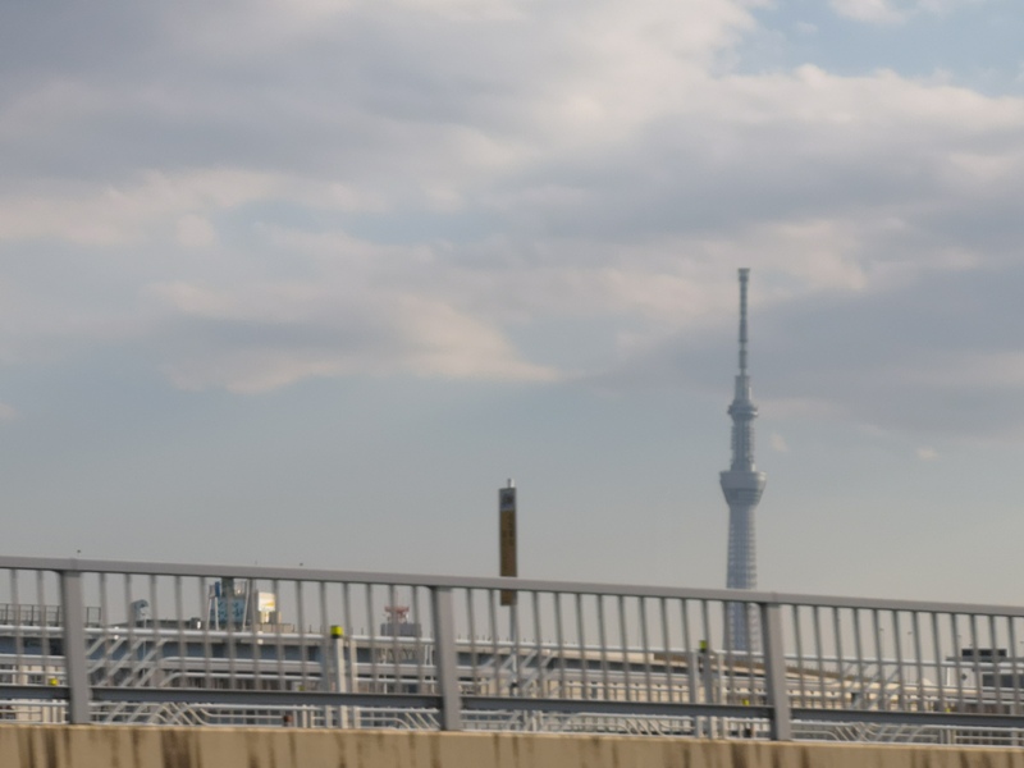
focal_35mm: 104
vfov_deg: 14.2
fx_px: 3076
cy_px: 384
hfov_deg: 18.9
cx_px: 512
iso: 50
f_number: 2.4
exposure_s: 1/553
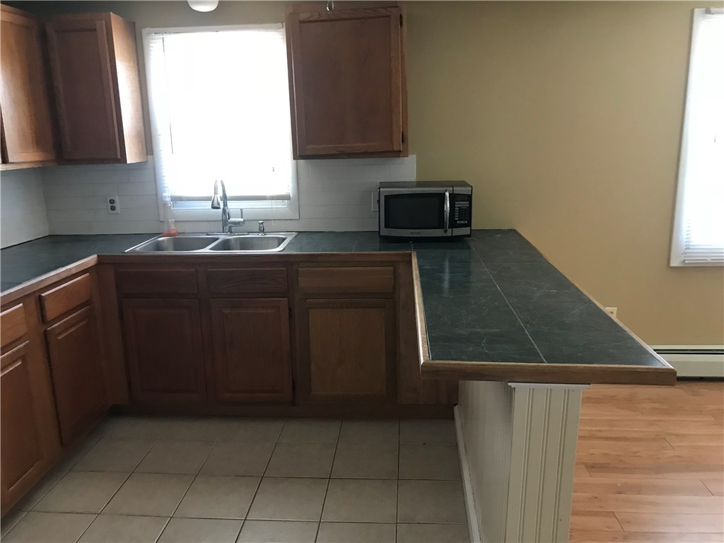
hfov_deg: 63.4
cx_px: 362
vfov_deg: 49.7
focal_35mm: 28
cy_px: 272
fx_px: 586
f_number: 1.8
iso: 64
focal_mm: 3.99
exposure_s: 1/15
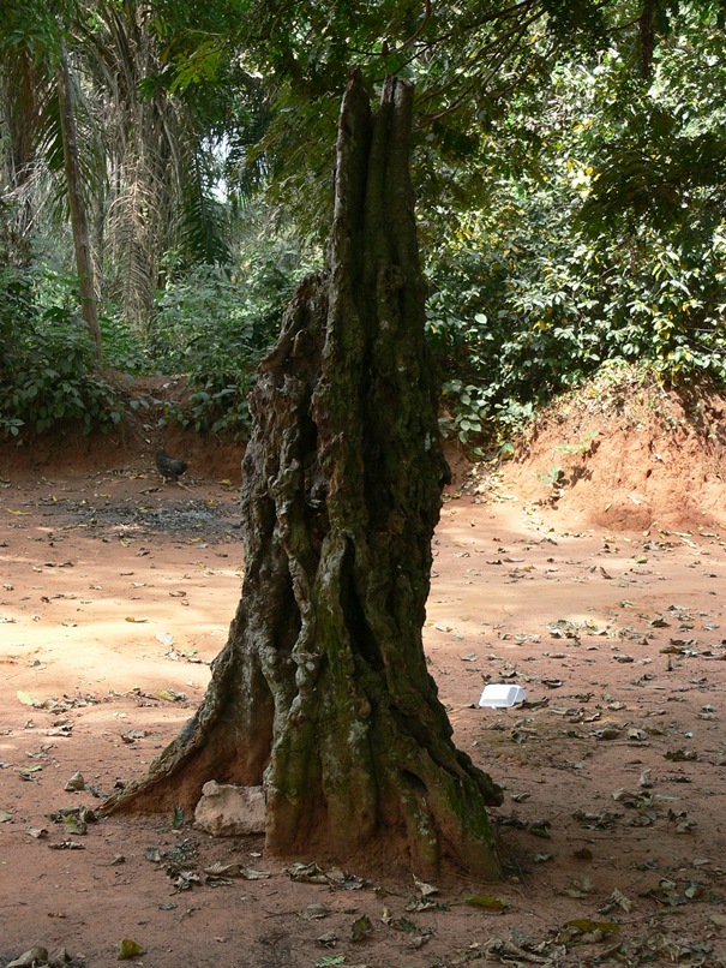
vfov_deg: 31.7
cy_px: 484
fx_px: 1705
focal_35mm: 61
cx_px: 363
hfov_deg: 24.0
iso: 100
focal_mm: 11.5
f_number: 3.2
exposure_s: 1/160
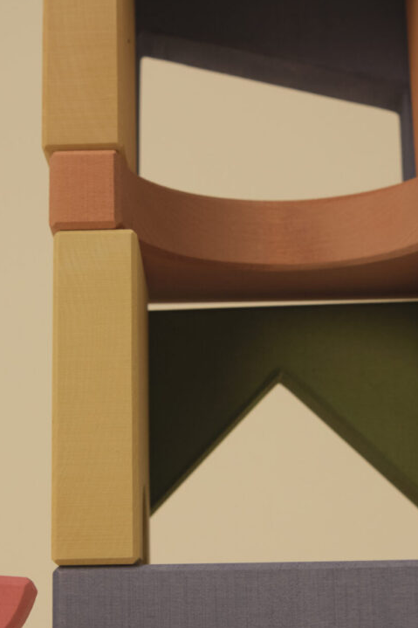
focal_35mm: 73
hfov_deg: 18.7
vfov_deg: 27.7
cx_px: 196
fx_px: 1272
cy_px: 345
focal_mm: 23
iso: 800
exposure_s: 1/250
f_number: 5.6
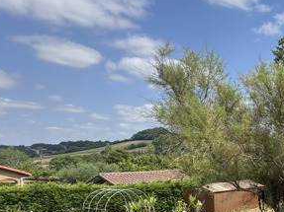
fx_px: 320
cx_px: 365
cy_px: 165
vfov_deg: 35.8
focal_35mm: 39
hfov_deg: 34.5
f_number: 2.2
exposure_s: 1/932
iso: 50
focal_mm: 2.22
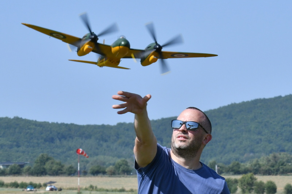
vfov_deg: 7.0
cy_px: 97
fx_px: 1580
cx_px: 146
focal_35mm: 195
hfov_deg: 10.6
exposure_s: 1/500
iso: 500
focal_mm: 130
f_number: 14
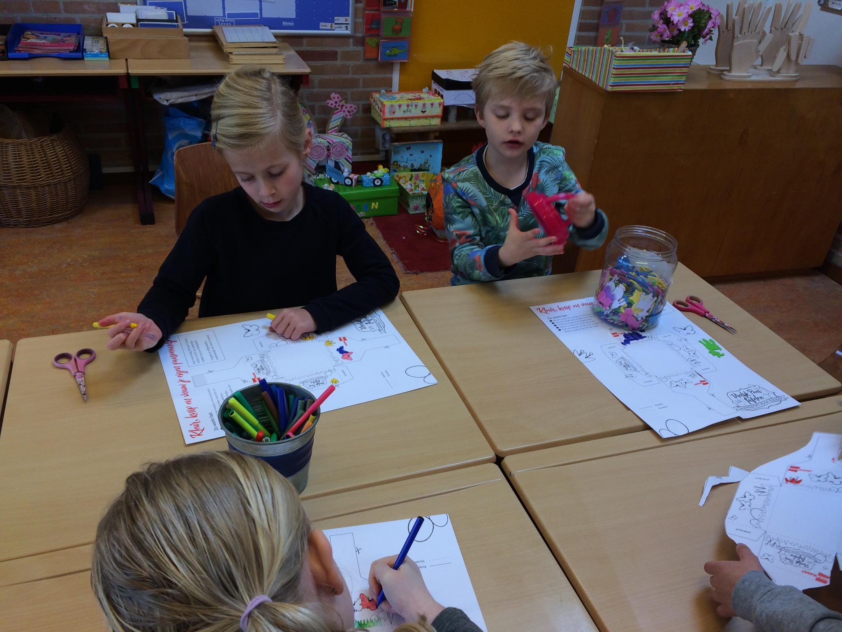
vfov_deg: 48.2
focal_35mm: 29
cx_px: 421
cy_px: 316
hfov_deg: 61.7
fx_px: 705
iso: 64
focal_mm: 4.15
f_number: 2.2
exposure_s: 1/100
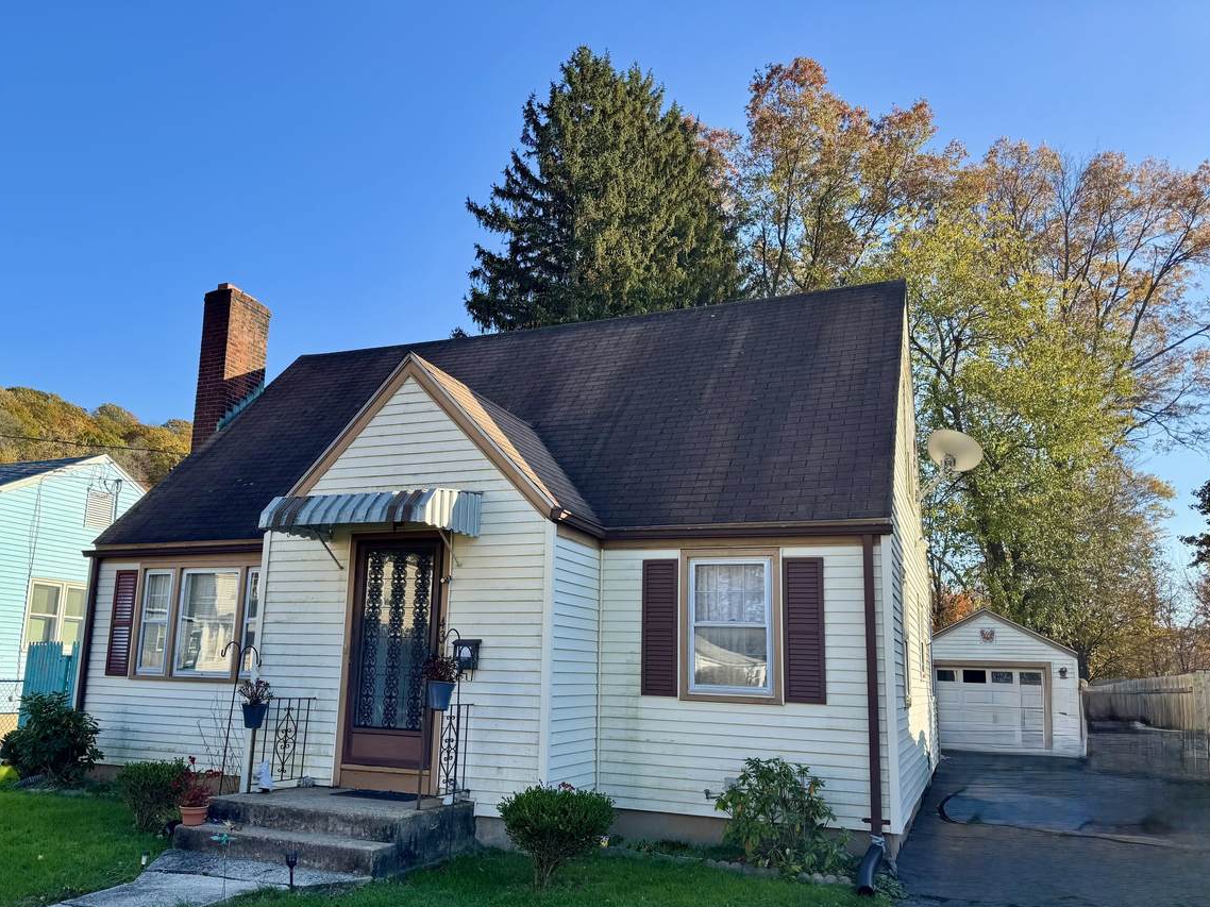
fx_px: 944
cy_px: 509
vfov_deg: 51.2
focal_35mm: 27
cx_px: 541
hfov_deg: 65.2
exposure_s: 1/1678
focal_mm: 6.76
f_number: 1.78
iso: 80
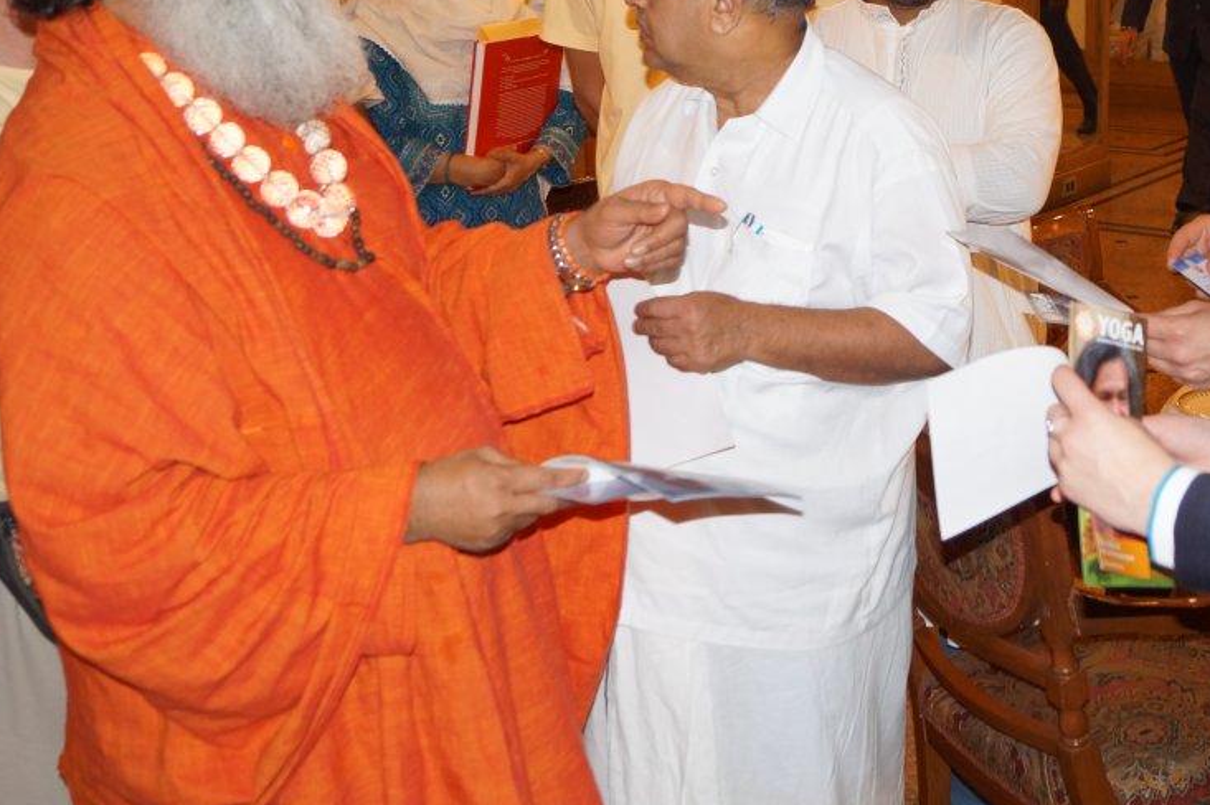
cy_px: 184
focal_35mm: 54
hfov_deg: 36.2
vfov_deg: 24.7
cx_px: 885
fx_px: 1814
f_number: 4
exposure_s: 1/60
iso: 800
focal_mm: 22
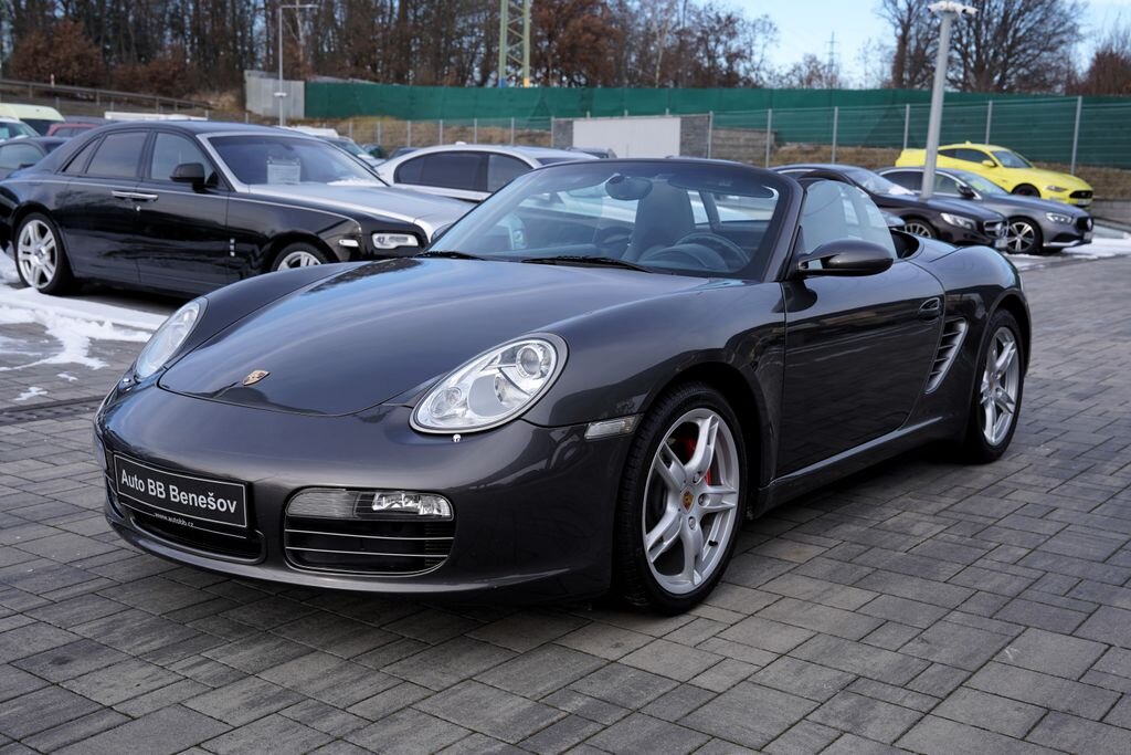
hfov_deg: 49.5
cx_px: 566
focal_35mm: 39
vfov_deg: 34.2
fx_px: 1225
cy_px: 378
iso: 100
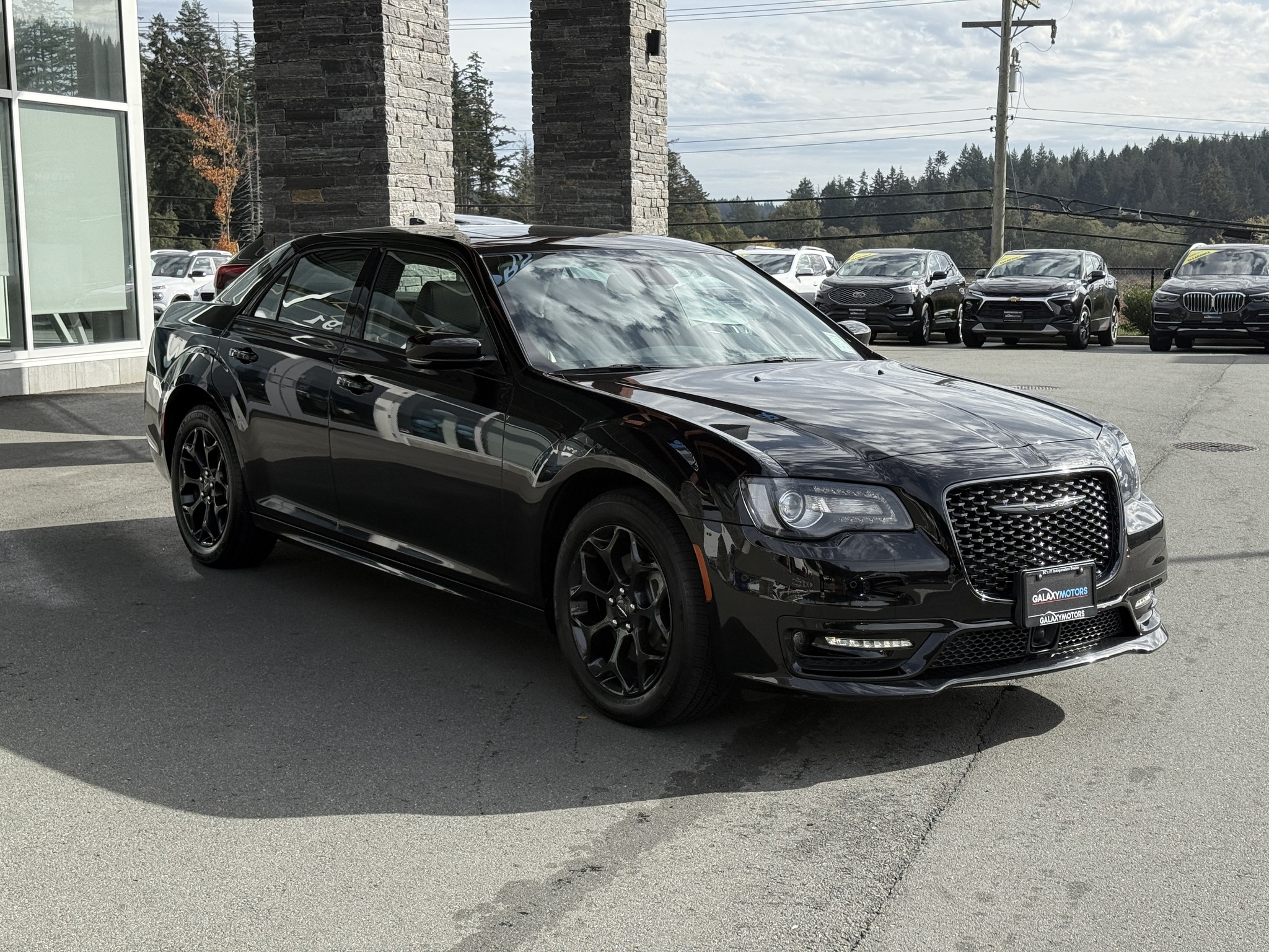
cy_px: 476
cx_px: 634
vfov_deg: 30.3
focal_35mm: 48
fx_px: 1760
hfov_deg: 39.7
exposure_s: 1/3096
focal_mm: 6.76
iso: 80
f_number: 1.78
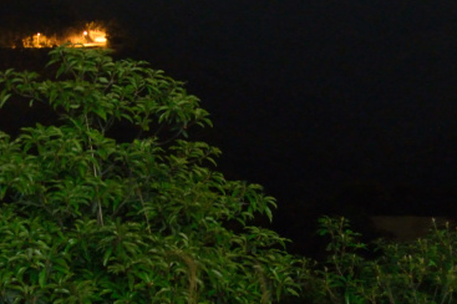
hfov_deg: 18.3
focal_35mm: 108
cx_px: -42
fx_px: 1370
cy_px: -132
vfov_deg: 12.1
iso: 1600
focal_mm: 22
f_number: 8
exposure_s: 5
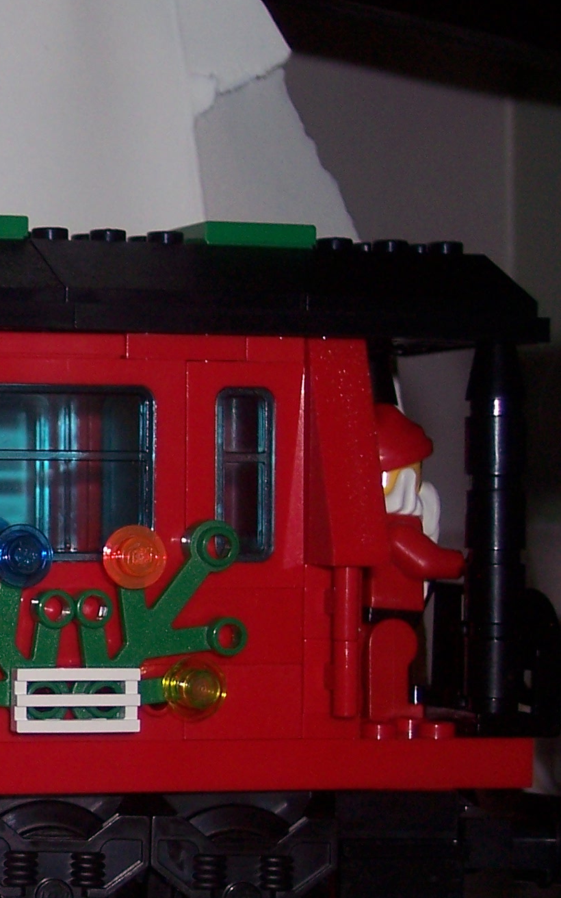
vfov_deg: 17.4
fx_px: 2936
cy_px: 518
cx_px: -378
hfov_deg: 10.4
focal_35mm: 120
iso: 100
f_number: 3.4
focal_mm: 10.7
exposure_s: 1/60
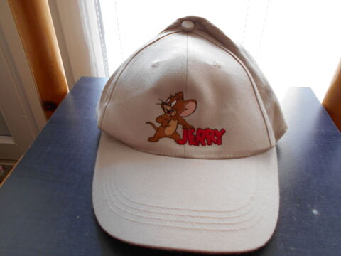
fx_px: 256
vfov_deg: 53.1
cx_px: 170
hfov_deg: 67.3
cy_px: 128
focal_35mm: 26
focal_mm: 4.6
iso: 160
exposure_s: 1/30
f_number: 3.2
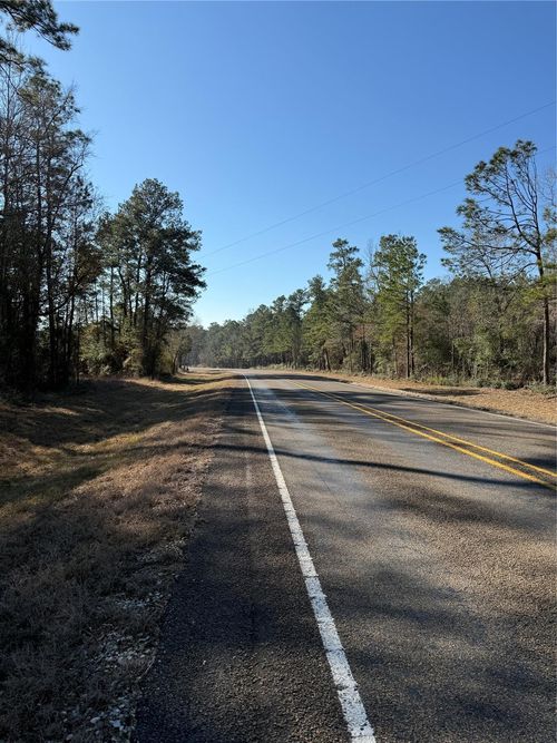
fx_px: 515
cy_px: 372
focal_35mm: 24
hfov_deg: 56.8
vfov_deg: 71.6
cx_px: 278
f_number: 1.78
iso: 80
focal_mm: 6.76
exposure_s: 1/3953
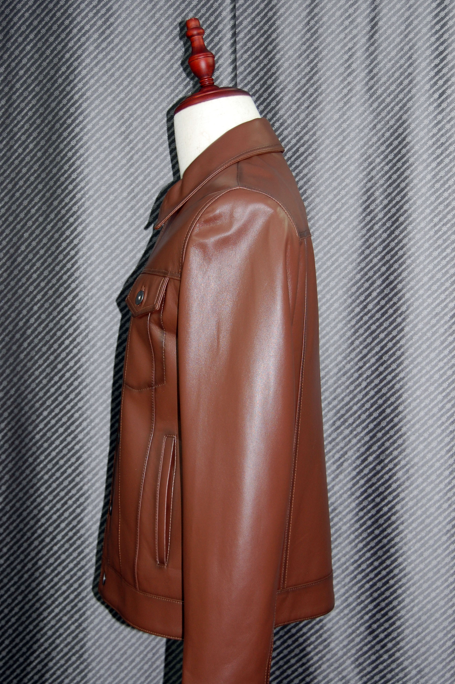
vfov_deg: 37.5
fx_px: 1006
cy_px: 341
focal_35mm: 53
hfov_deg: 25.5
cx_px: 219
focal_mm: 34
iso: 400
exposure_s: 1/60
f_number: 4.5
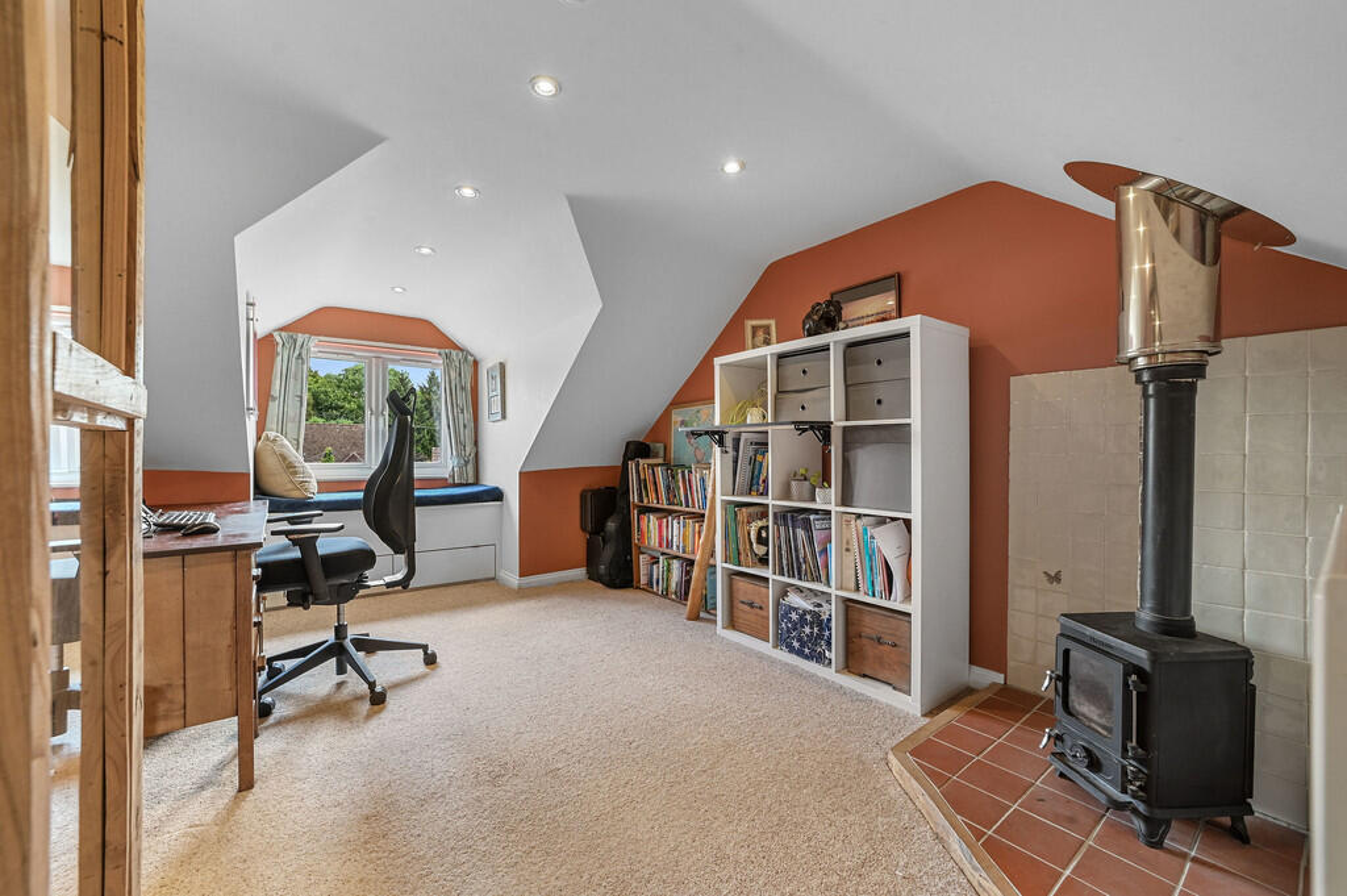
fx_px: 523
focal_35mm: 14
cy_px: 448
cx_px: 674
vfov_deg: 81.1
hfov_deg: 104.3
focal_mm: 14
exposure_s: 1/2
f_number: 8
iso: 400
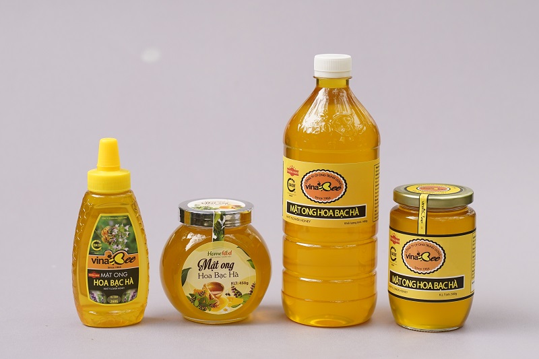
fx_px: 1572
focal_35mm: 105
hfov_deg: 19.5
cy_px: 180
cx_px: 270
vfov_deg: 13.0
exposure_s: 1/100
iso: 500
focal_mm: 70
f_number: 4
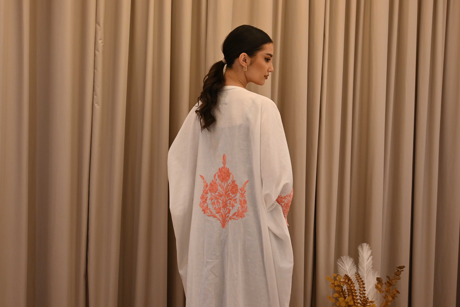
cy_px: 154
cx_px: 230
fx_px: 556
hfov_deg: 45.0
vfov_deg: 30.8
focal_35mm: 44
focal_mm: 29
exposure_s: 1/50
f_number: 4.8
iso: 1000
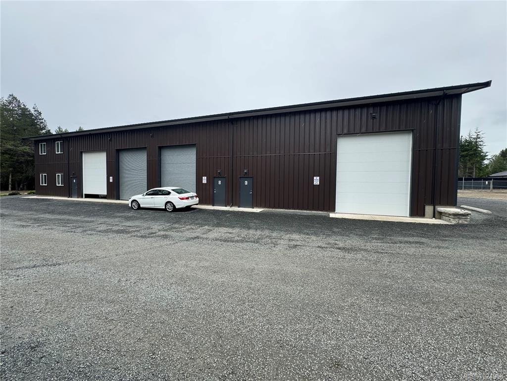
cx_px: 254
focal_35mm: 14
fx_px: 205
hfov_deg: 102.1
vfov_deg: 85.7
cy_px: 190
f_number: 2.2
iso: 40
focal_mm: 2.22
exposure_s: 1/397
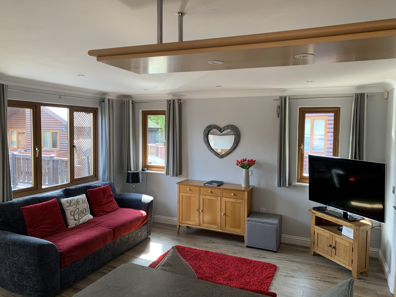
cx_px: 198
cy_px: 148
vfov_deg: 53.1
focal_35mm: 26
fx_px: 297
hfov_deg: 67.3
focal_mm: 4.25
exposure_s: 1/116
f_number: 1.8
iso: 100
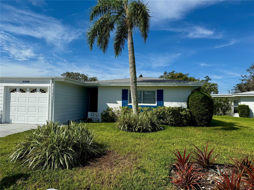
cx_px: 127
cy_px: 95
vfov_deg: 56.8
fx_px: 176
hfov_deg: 71.6
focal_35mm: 24
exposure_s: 1/6711
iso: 80
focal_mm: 6.76
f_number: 1.78
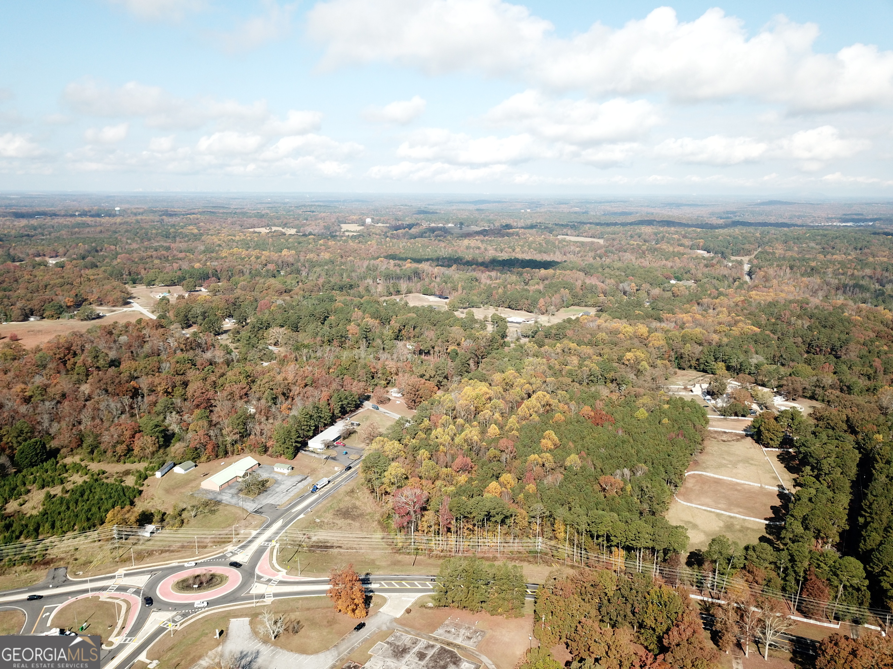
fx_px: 671
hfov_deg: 67.3
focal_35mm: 26
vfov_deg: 53.1
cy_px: 334
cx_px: 446
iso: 100
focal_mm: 4.73
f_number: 2.2
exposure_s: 1/901
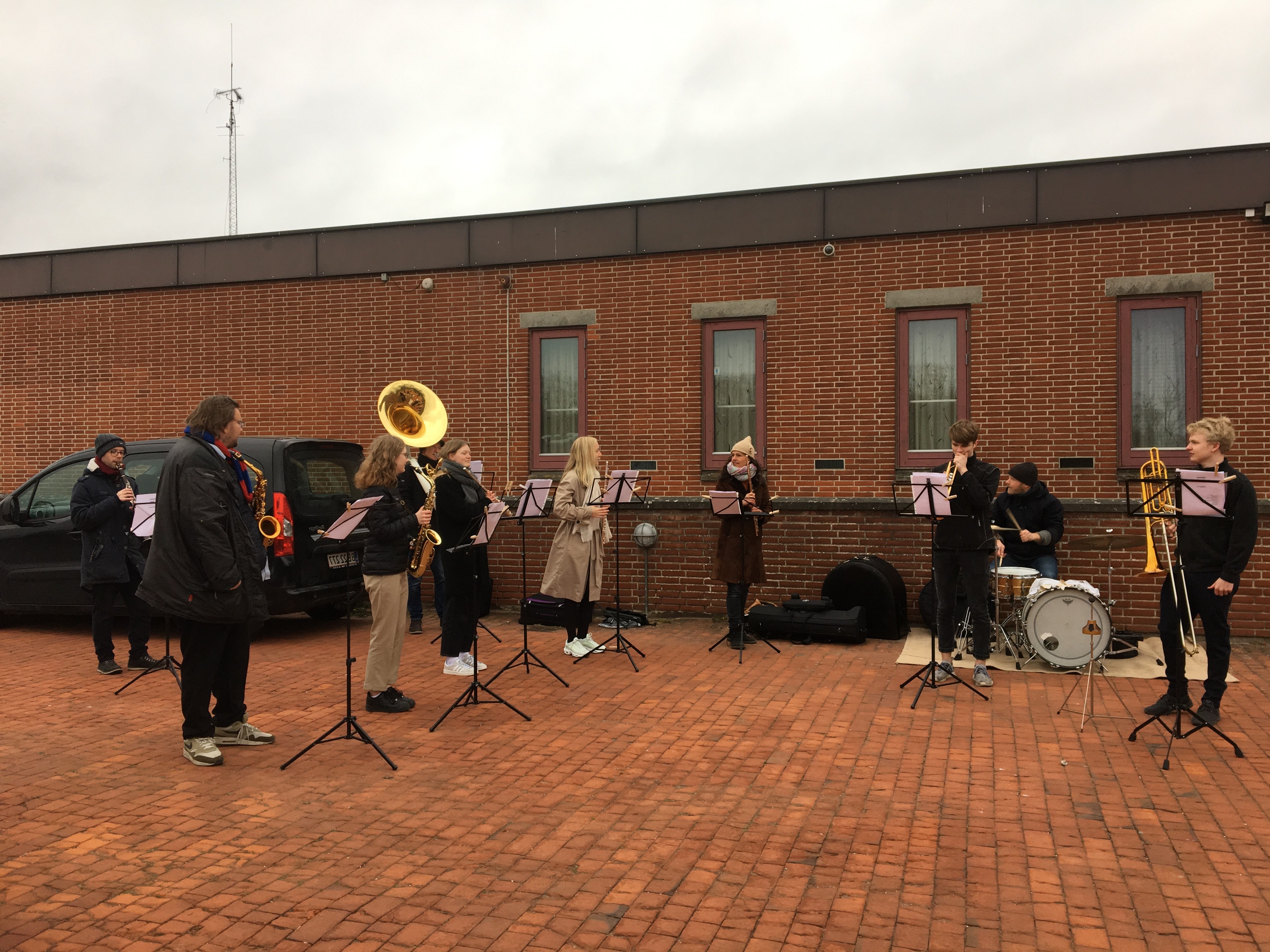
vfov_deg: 48.2
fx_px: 1064
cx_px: 635
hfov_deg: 61.7
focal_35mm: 29
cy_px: 476
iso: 32
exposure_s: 1/100
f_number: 2.2
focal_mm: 4.15
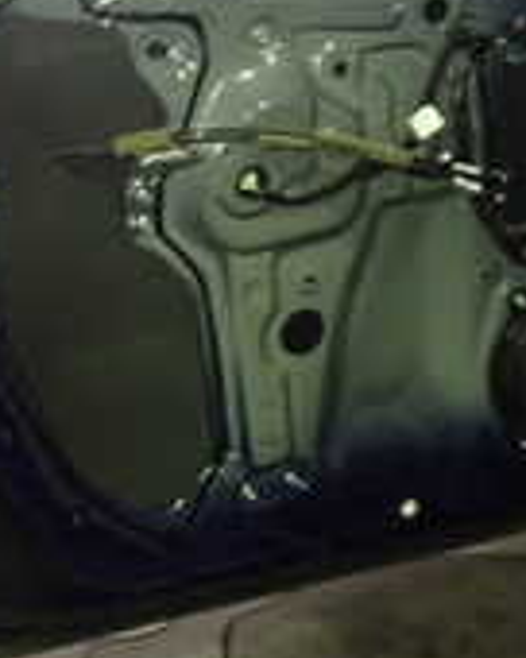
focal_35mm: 86
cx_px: 120
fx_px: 1674
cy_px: -54
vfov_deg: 21.2
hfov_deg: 17.7
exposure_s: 1/30
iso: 500
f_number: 2
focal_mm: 4.5
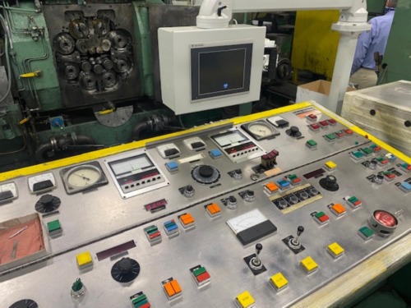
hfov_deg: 67.3
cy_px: 154
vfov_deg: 53.1
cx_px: 206
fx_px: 309
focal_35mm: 26
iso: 125
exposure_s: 1/41
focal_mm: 4.25
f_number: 1.8
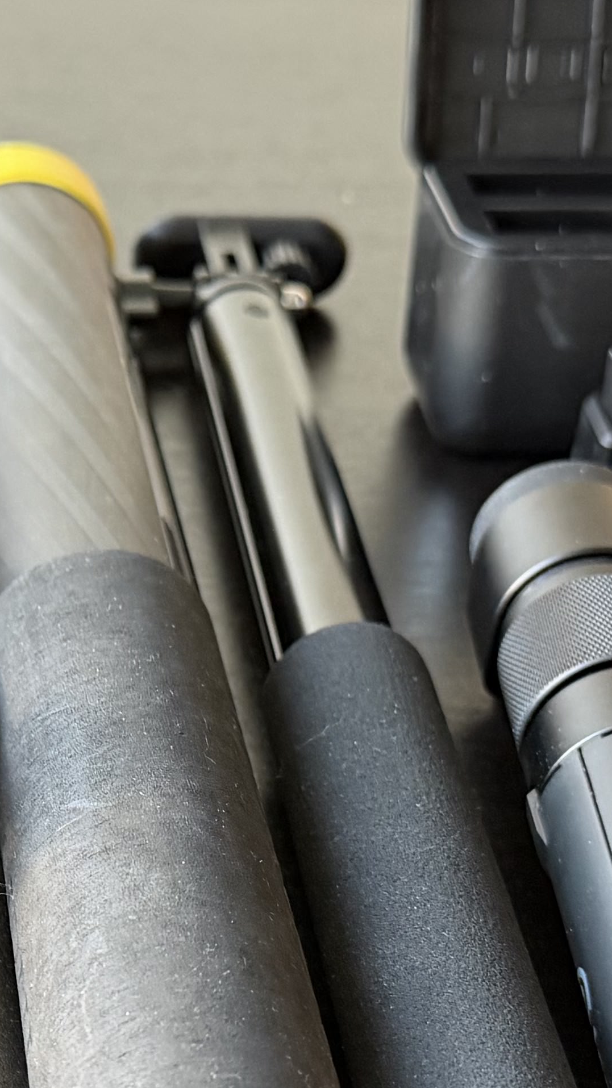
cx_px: 89
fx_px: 2251
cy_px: 795
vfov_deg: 26.9
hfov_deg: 15.3
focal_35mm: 78
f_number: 1.78
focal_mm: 6.76
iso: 320
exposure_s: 1/50
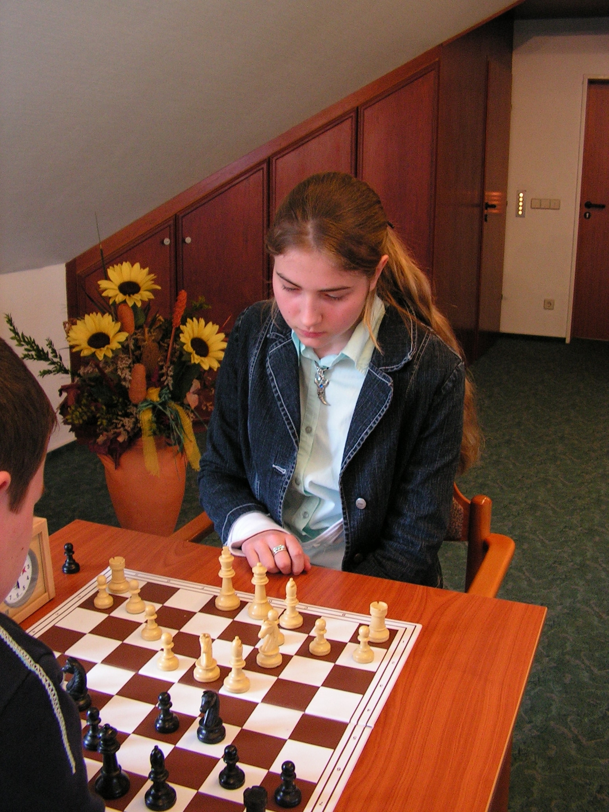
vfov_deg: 51.4
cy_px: 406
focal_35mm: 36
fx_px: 844
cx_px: 304
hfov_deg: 39.7
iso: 160
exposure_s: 1/40
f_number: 3.2
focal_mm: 6
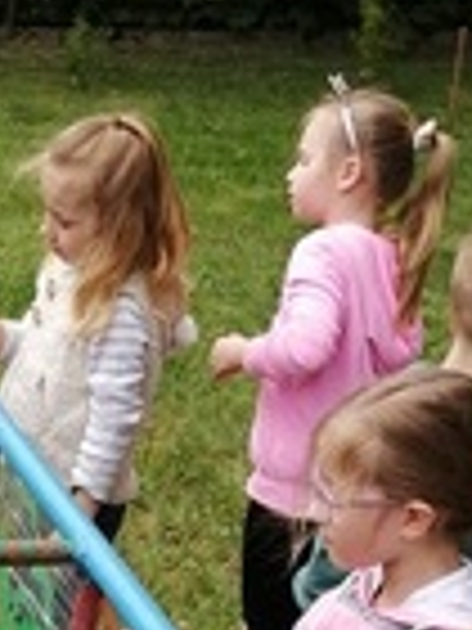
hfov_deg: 11.9
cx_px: -328
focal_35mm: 116
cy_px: 878
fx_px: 2109
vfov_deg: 15.9
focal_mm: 3.95
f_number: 1.8
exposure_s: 1/640
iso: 50
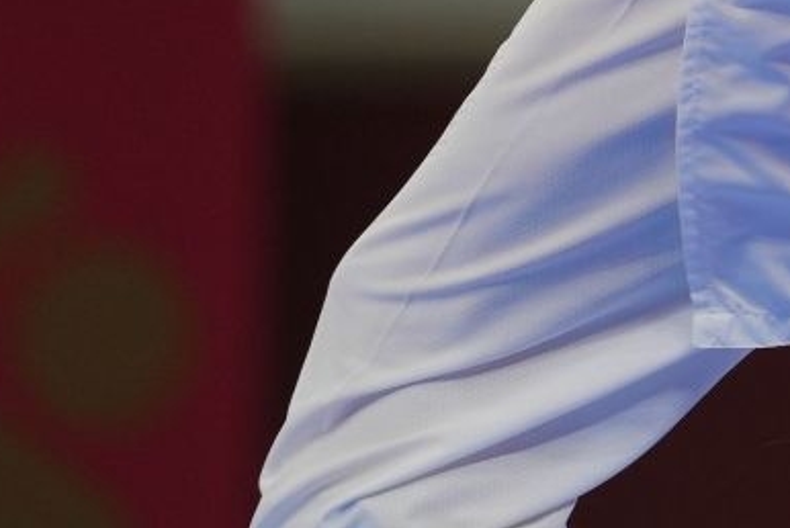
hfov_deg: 2.2
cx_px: 1091
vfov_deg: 1.5
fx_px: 20467
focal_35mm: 932
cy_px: -698
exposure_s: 1/1000
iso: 500
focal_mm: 200
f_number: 2.8
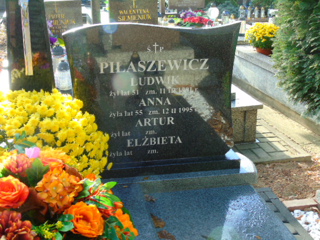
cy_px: 120
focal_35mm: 46
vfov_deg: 31.5
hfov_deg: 41.2
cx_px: 160
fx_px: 425
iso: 80
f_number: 4.1
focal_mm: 8.2
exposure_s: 1/60
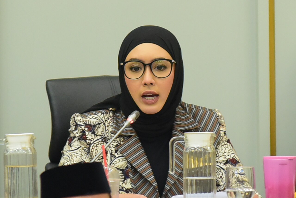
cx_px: 148
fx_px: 1646
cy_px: 99
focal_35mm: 200
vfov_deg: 6.9
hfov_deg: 10.3
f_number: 4
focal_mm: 200
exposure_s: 1/100
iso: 2500
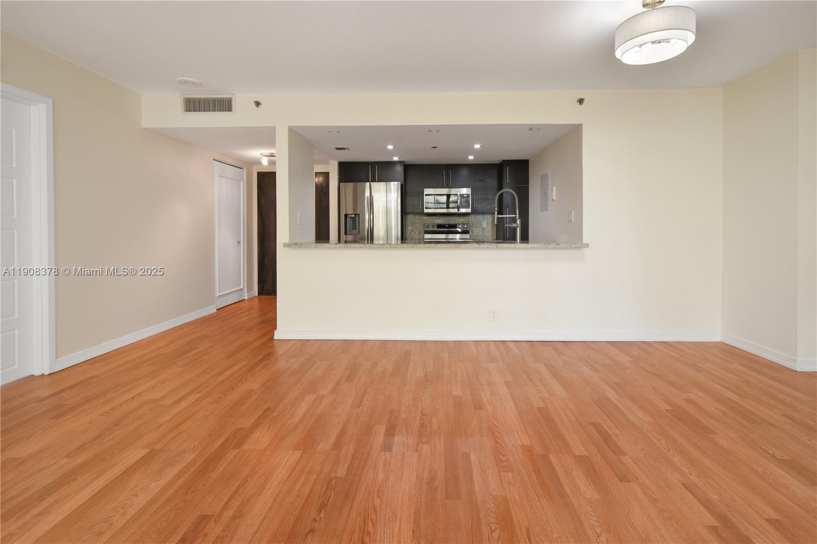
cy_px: 272
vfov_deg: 77.3
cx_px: 408
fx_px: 340
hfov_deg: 100.4
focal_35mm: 15
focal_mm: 10
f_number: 4.5
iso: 250
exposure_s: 1/250
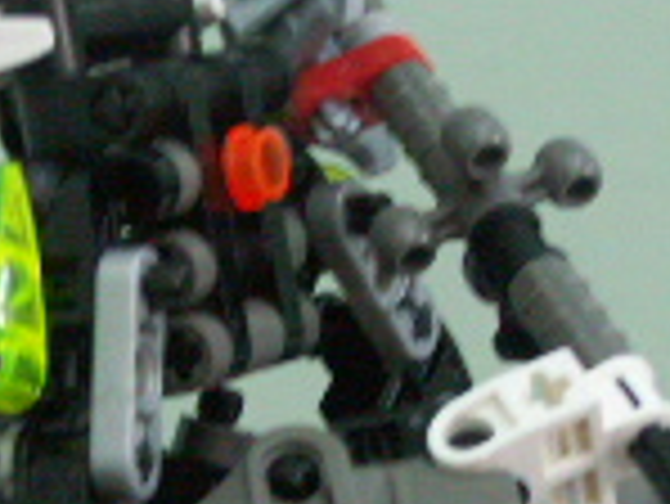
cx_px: 40
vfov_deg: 7.3
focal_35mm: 202
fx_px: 3913
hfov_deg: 9.7
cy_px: 612
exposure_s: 1/6
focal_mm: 12.07
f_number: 2.8
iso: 200
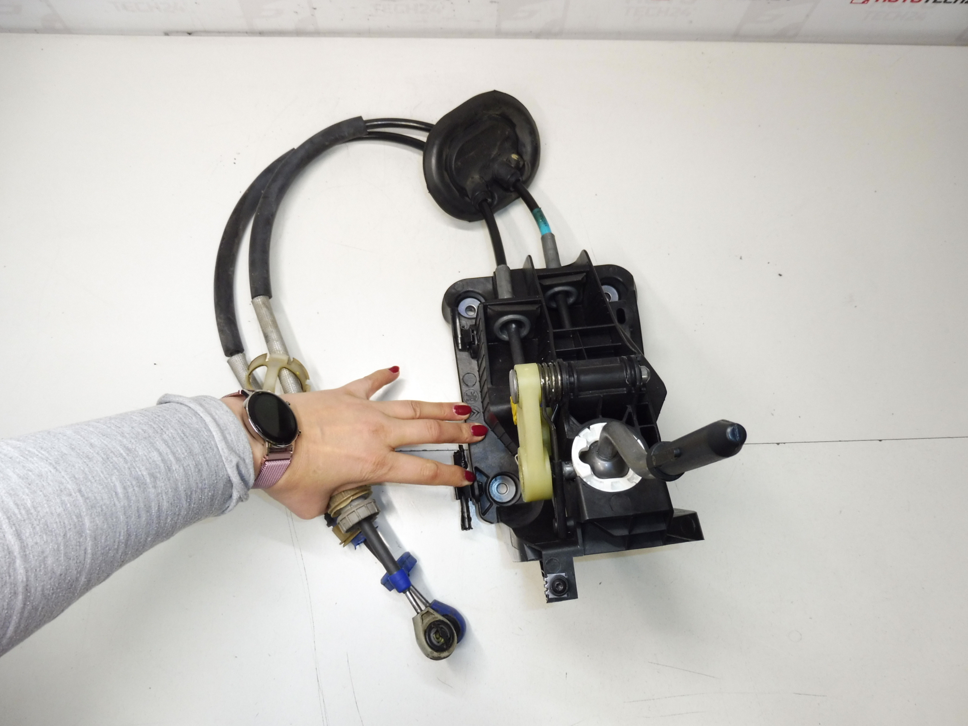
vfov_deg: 56.8
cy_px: 363
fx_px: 671
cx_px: 484
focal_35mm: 24
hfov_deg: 71.6
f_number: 3.5
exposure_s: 1/60
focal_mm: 4.3
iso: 200
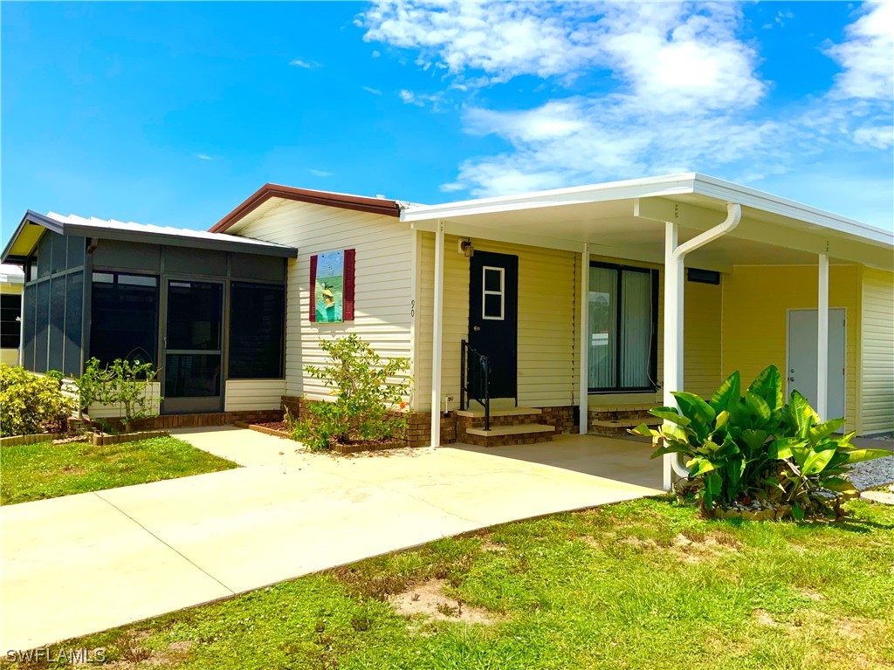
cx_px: 447
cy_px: 335
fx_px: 749
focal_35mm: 29
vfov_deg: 48.2
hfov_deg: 61.7
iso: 16
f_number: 1.8
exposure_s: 1/2959
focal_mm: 3
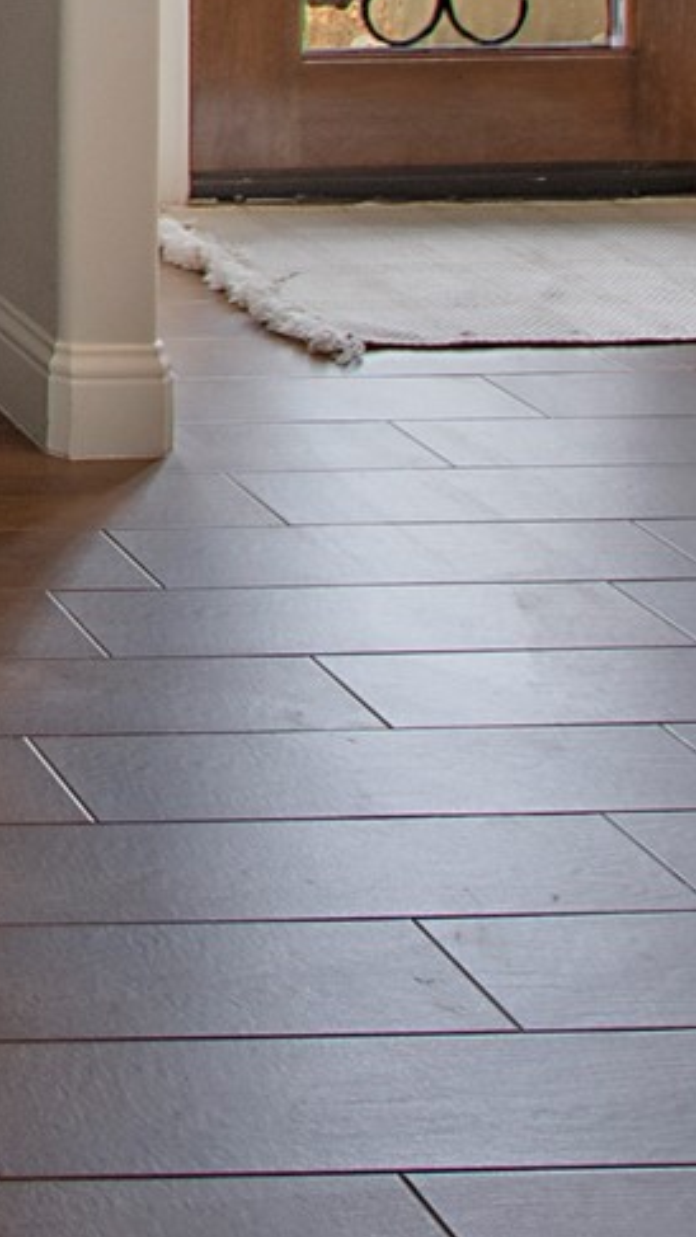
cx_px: -1038
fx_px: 2296
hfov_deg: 12.7
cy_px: -542
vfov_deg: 24.5
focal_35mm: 70
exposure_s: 1/160
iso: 100
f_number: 5.6
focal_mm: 10
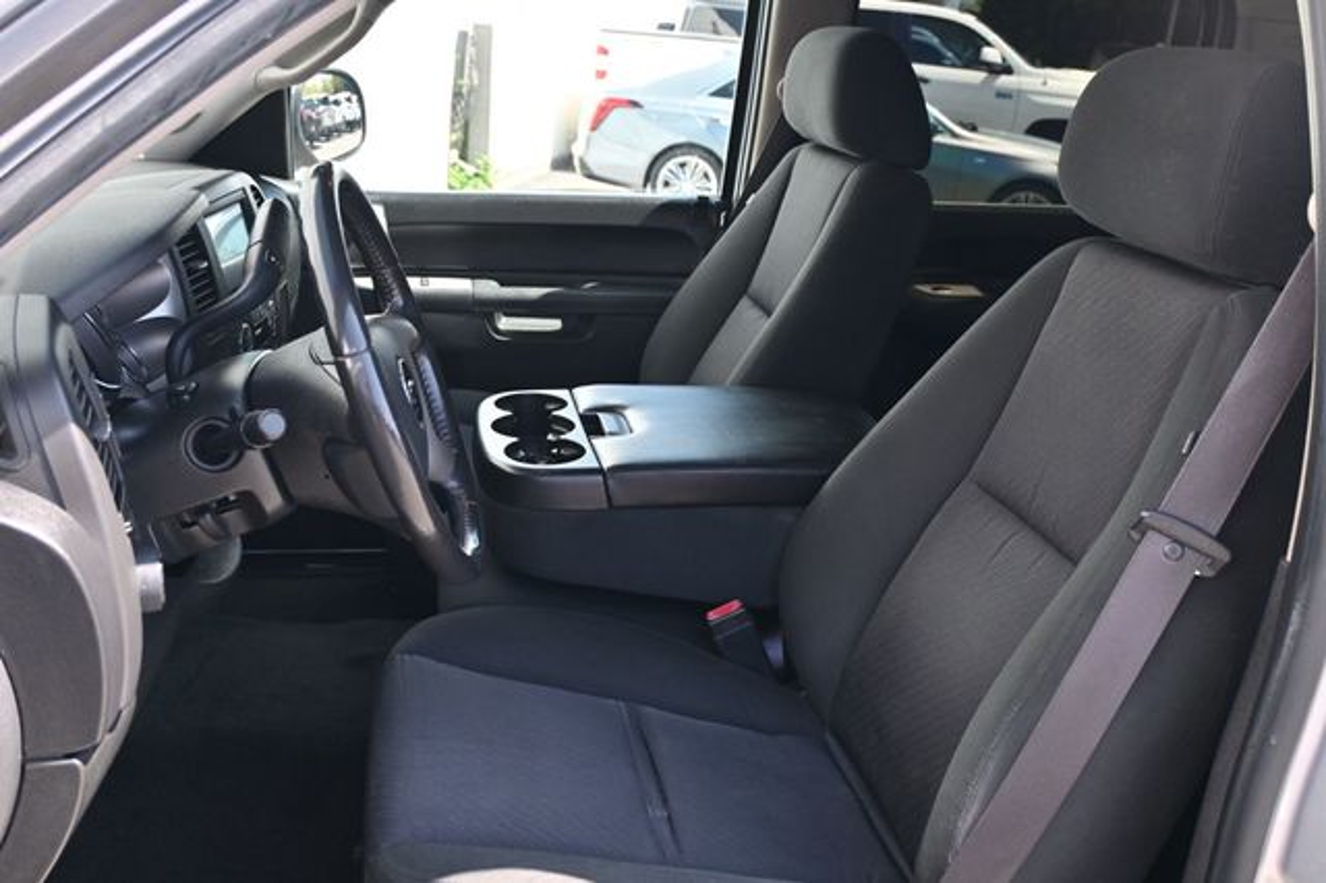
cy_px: 442
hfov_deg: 56.2
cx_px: 663
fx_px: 1242
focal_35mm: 34
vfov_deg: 39.1
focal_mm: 22.5
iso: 400
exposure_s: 1/200
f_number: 4
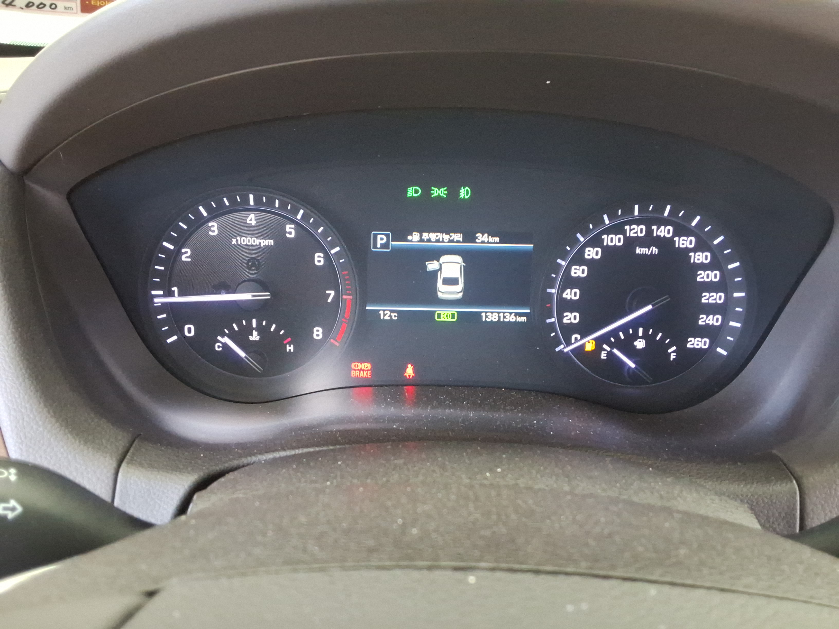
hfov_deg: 63.4
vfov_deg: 49.7
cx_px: 420
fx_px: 679
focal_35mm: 28
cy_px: 314
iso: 273
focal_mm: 2.91
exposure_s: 1/24
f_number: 1.9
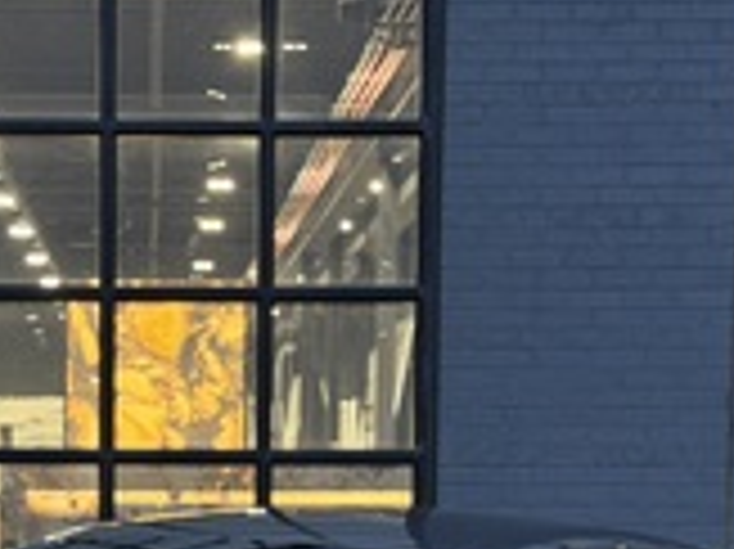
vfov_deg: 11.7
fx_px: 2627
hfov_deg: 15.8
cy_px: 673
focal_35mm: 124
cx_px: 131
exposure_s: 1/59
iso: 250
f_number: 1.78
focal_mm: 6.76
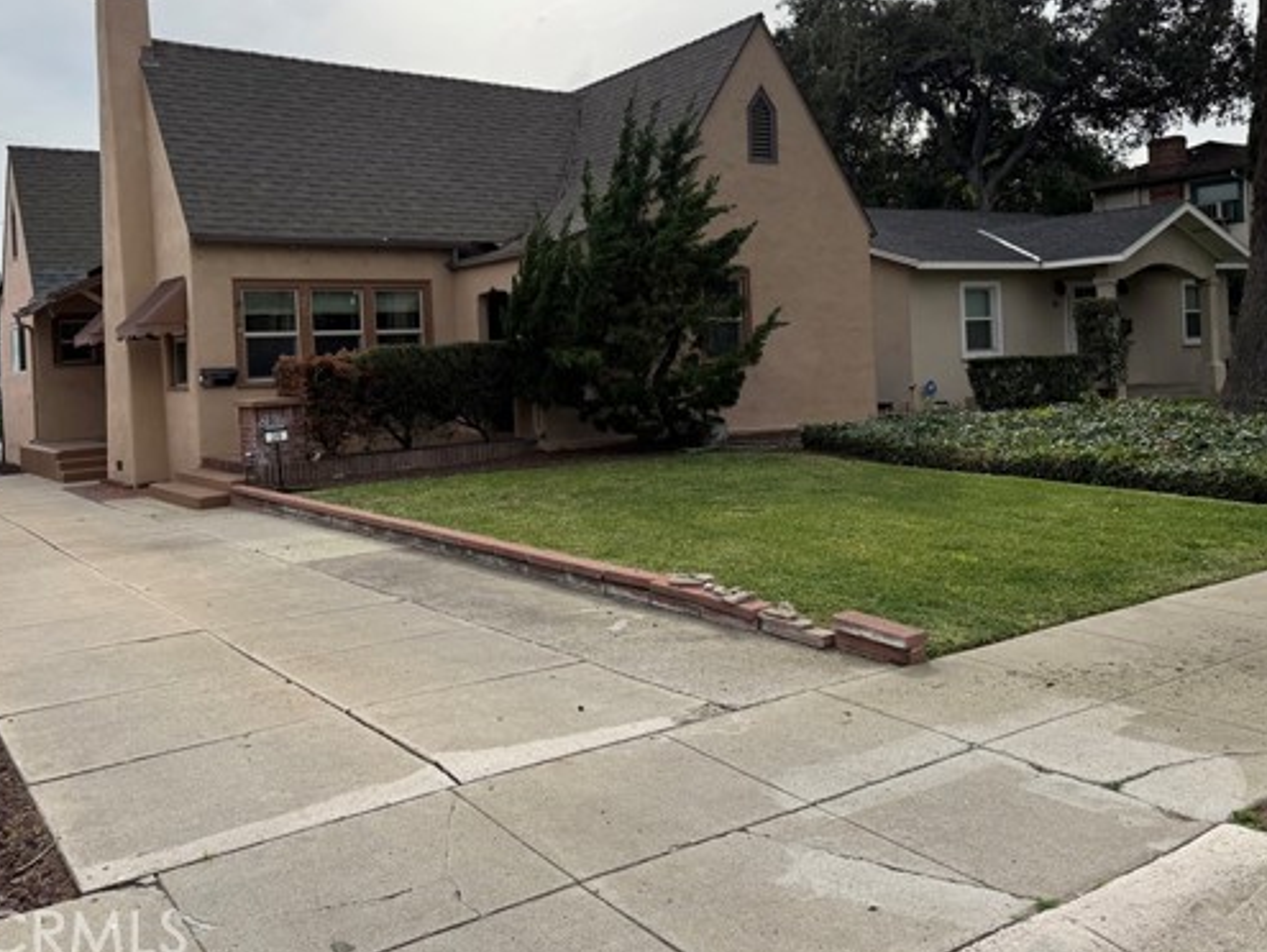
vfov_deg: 45.1
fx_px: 1135
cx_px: 576
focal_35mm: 31
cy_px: 356
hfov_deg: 58.2
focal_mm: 6.76
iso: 100
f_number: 1.78
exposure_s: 1/6711
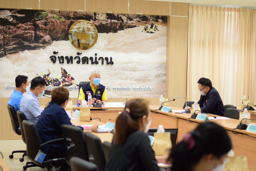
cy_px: 86
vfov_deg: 18.2
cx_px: 128
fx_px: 533
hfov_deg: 27.0
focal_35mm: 75
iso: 1000
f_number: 2
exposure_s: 1/320
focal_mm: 50
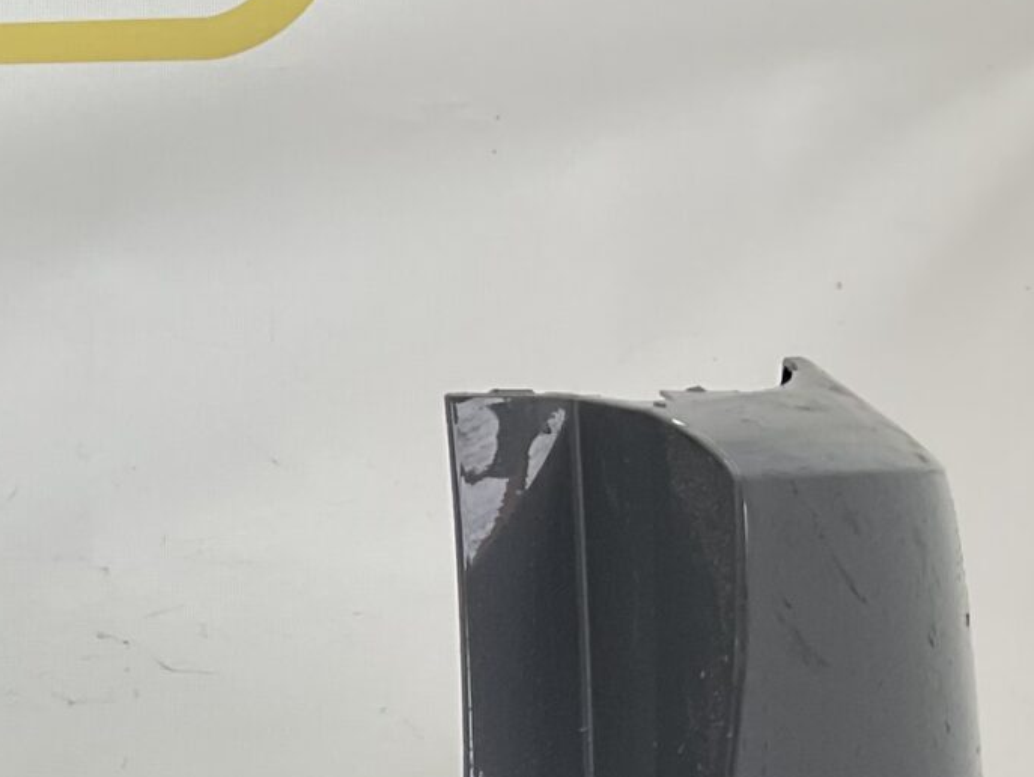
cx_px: -804
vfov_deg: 13.4
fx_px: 3228
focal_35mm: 108
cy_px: 872
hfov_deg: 15.7
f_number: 1.8
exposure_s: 1/120
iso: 20
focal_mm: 3
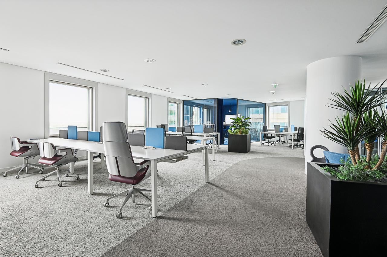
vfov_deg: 73.6
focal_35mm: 16
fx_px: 172
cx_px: 194
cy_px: 128
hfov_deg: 96.8
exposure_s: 1
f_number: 11
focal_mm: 16
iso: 200
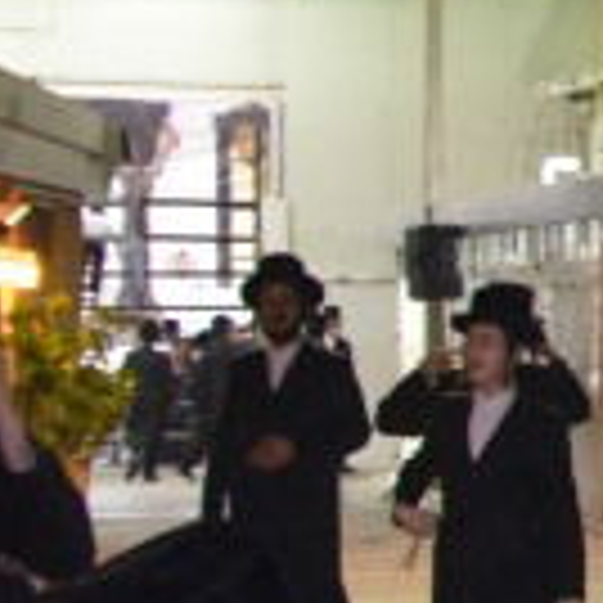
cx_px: 2124
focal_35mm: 175
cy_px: 382
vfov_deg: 10.0
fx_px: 3449
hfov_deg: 7.8
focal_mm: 18
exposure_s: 1/100
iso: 1600
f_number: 3.5
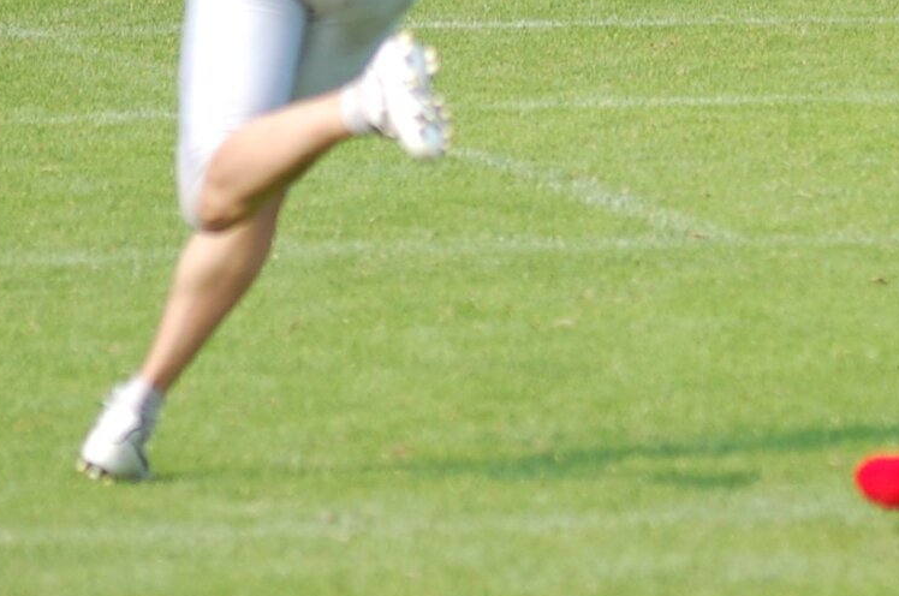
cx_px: 843
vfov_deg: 2.8
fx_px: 12091
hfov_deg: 4.3
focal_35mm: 485
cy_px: -115
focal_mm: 110
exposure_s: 1/1000
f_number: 4.2
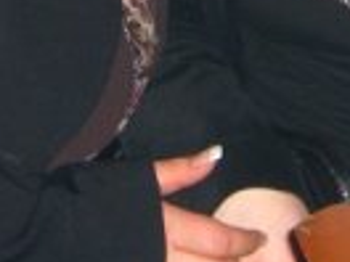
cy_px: -167
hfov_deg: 11.4
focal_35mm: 173
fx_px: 1749
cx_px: 196
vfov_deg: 8.3
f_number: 2.8
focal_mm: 7.9
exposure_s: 1/60
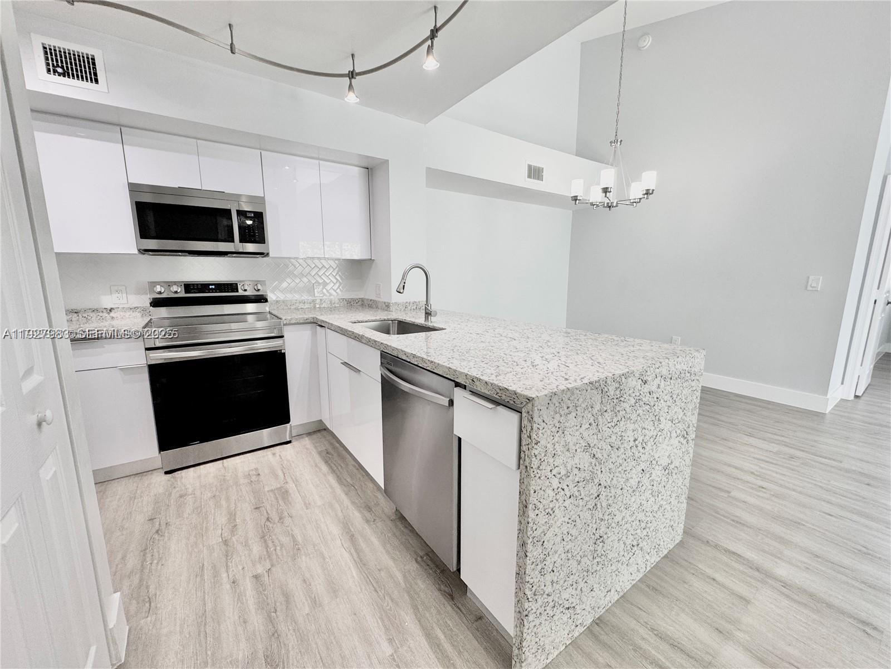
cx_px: 446
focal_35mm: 14
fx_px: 360
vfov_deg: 85.7
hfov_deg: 102.1
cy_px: 334
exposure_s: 1/120
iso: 125
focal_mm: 2.22
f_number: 2.2
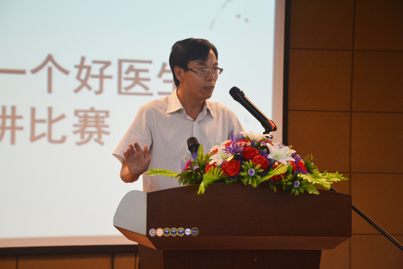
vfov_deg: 13.0
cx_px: 202
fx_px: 1175
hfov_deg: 19.5
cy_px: 134
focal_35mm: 105
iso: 800
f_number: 5.3
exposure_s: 1/60
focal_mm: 70
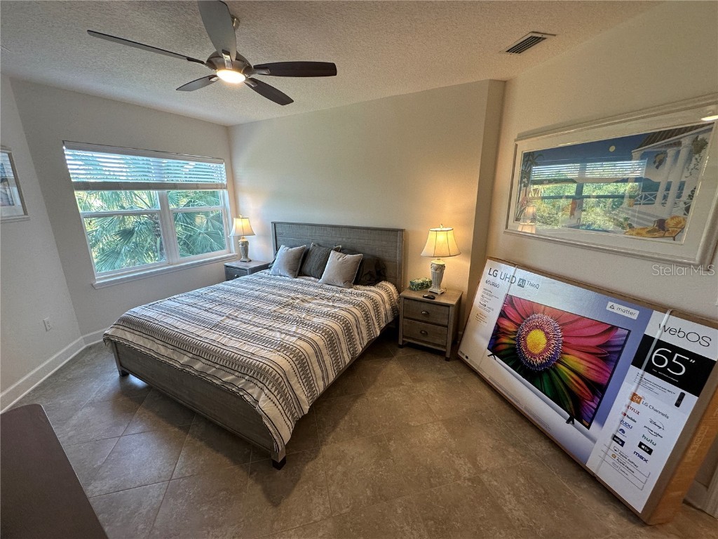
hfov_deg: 102.1
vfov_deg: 85.7
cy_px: 270
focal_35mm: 14
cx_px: 359
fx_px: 290
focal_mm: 2.22
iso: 125
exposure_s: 1/120
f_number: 2.2
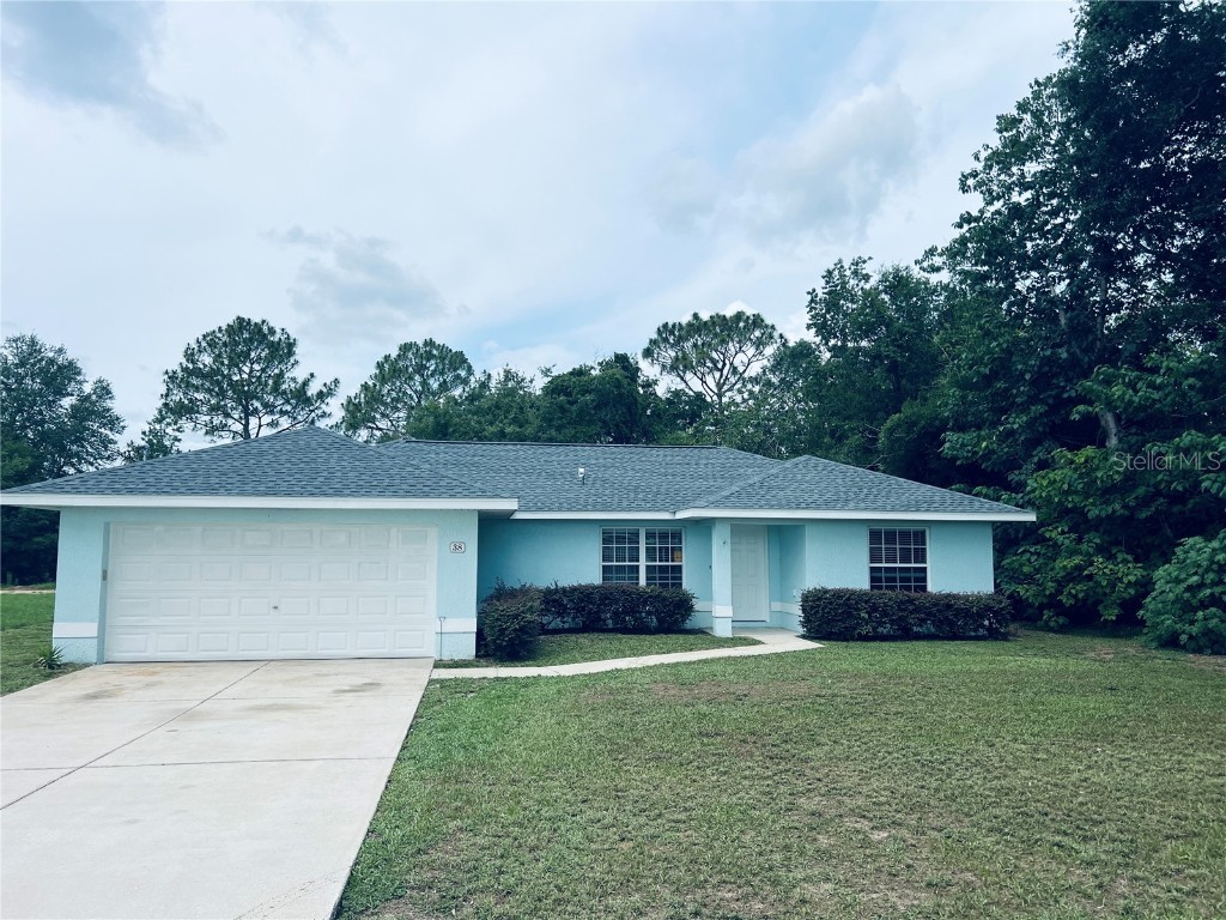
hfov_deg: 67.3
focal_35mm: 26
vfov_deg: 53.1
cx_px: 613
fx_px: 921
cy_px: 460
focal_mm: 5.7
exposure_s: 1/6993
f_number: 1.5
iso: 50
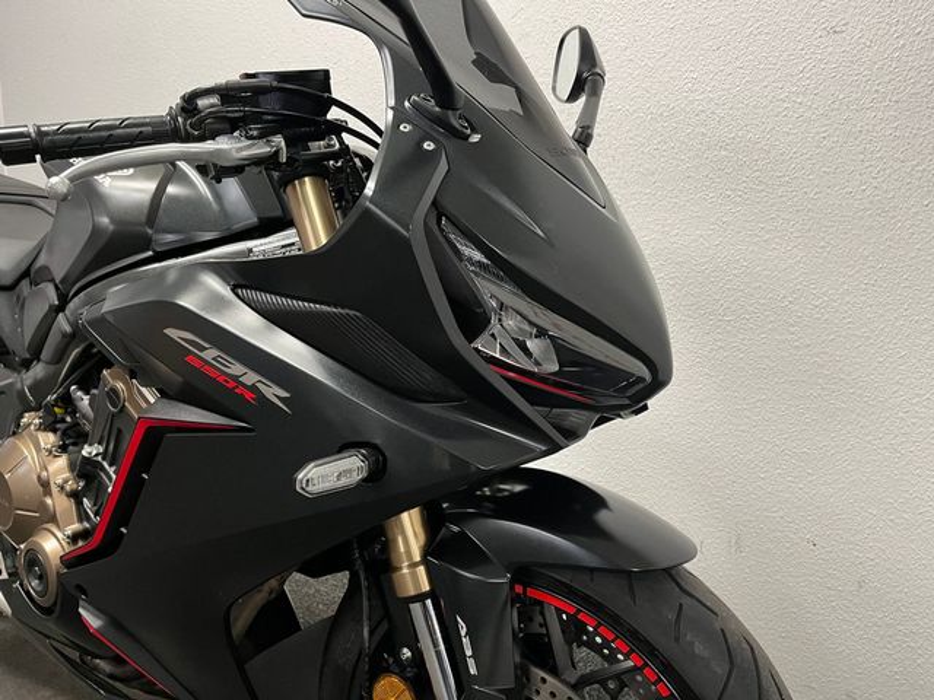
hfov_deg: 67.3
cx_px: 467
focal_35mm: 26
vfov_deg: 53.1
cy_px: 350
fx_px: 702
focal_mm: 5.1
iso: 160
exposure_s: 1/50
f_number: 1.6
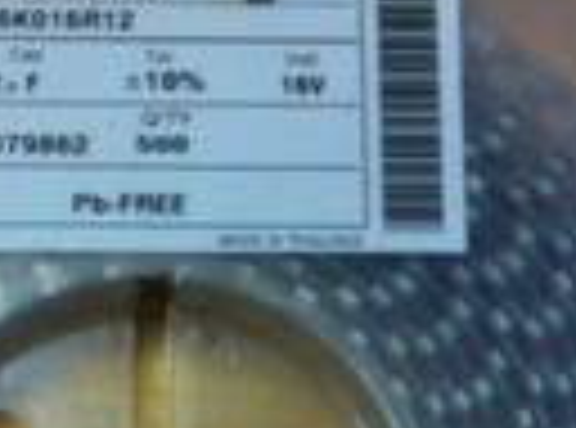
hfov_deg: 14.4
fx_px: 2271
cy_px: 601
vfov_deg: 10.5
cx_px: 148
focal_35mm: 137
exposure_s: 1/25
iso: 80
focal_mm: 3.85
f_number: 2.8
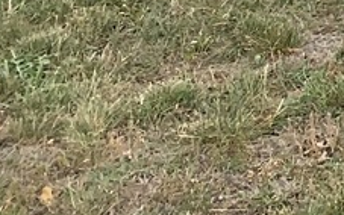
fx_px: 1641
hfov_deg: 9.5
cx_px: 1024
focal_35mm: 175
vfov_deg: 7.0
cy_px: -310
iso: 25
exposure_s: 1/1190
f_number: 1.8
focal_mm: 4.25
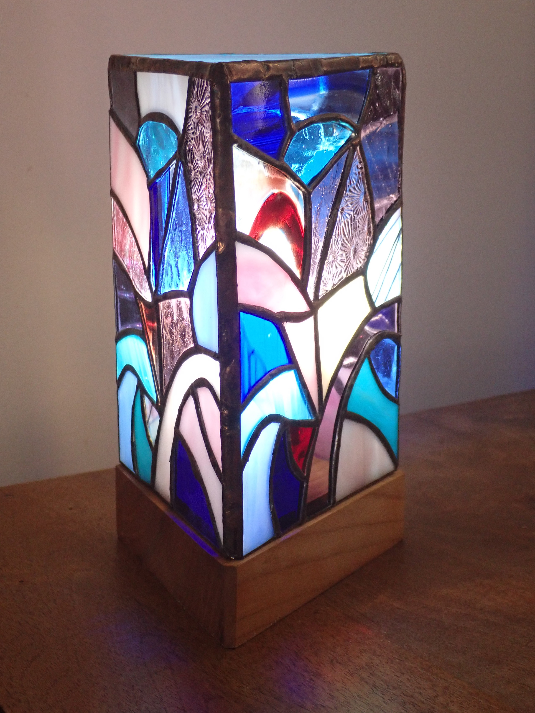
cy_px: 356
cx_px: 268
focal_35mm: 62
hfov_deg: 23.7
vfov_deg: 31.2
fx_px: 1278
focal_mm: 11.09
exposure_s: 1/60
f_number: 3.6
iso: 400
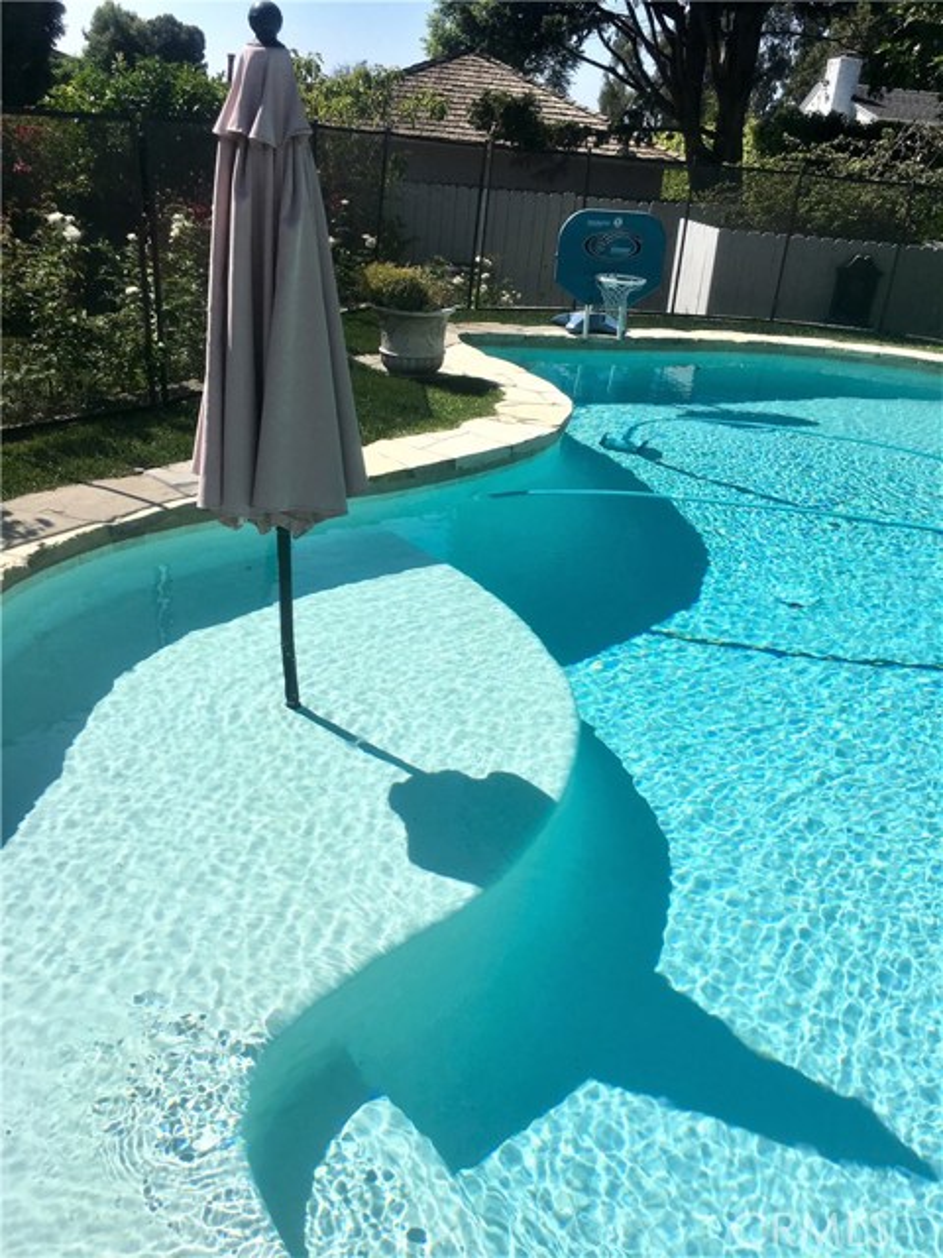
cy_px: 629
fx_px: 1053
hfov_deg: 48.2
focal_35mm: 29
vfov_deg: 61.7
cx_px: 472
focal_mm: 4.15
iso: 25
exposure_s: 1/2564
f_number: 2.2
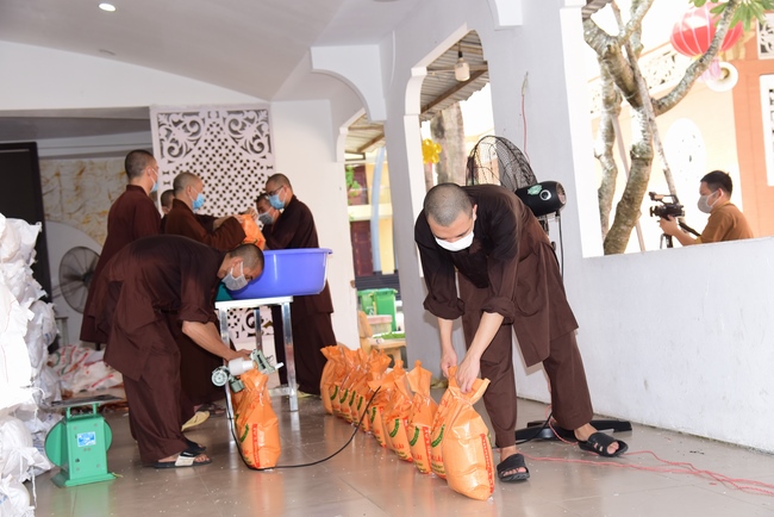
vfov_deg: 27.0
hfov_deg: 39.6
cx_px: 387
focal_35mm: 50
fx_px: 1075
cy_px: 258
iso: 640
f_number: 5.6
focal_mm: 50
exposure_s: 1/125
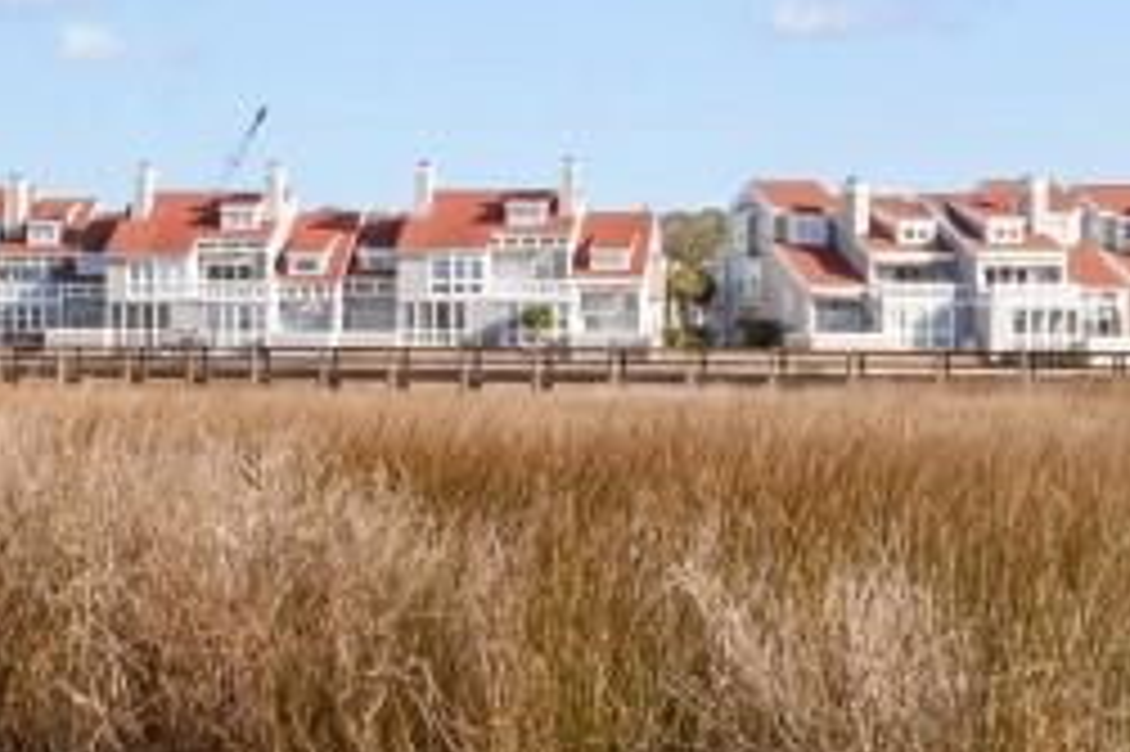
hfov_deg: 18.4
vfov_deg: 14.1
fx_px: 3043
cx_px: -621
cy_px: 329
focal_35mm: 97
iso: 100
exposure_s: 1/160
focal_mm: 10
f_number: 6.3
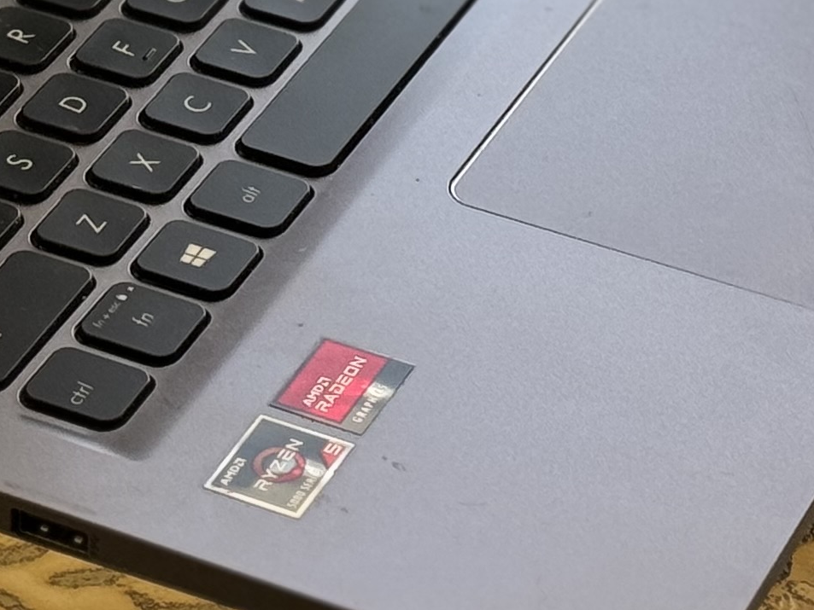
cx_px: 296
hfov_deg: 9.7
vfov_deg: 7.2
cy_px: -391
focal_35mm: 203
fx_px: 4774
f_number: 1.78
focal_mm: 6.76
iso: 64
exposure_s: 1/232
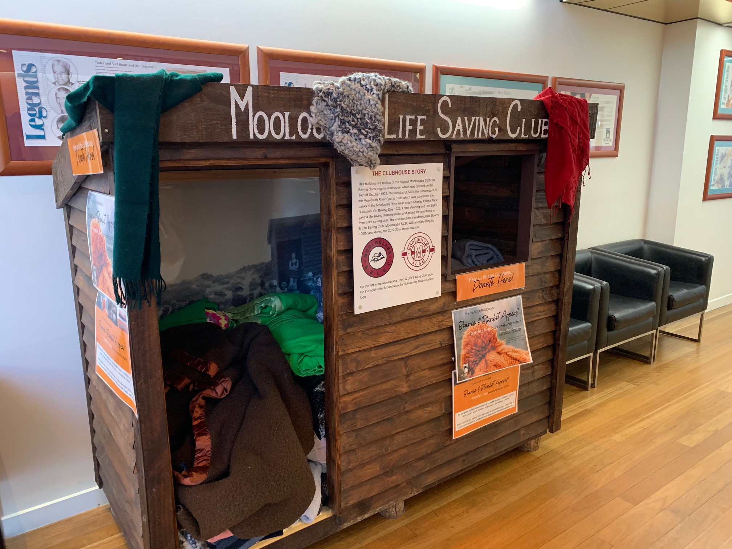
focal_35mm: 26
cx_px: 366
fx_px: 550
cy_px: 274
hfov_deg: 67.3
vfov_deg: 53.1
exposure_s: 1/50
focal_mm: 4.25
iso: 250
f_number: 1.8
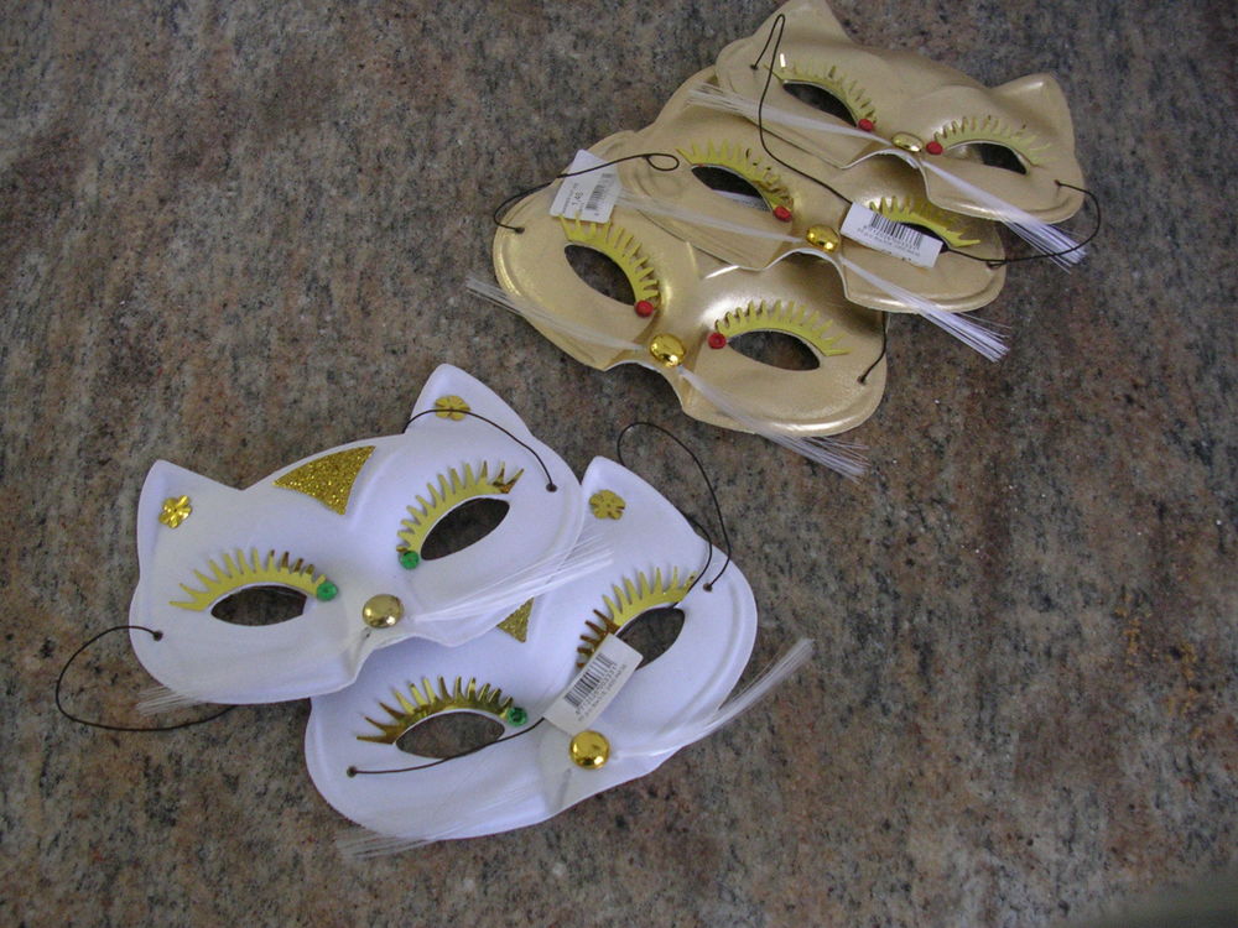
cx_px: 619
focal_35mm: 38
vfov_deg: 37.7
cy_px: 464
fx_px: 1359
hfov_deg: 49.0
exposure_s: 1/29.4
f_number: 2.8
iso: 138
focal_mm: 5.8
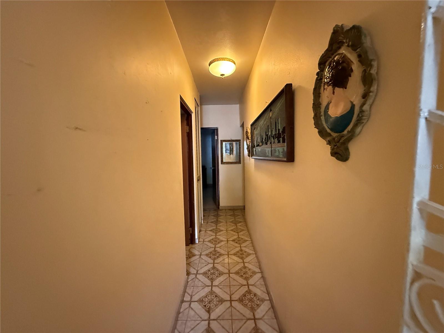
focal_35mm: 14
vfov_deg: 85.7
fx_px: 180
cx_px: 222
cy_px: 166
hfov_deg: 102.1
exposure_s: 1/40
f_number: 2.2
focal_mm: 2.22
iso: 1000
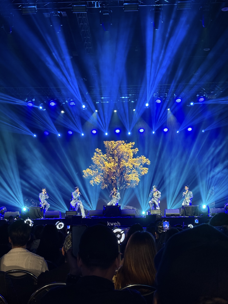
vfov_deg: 39.7
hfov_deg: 30.3
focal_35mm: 48
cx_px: 114
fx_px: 422
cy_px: 152
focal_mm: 6.76
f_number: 1.78
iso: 250
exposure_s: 1/40
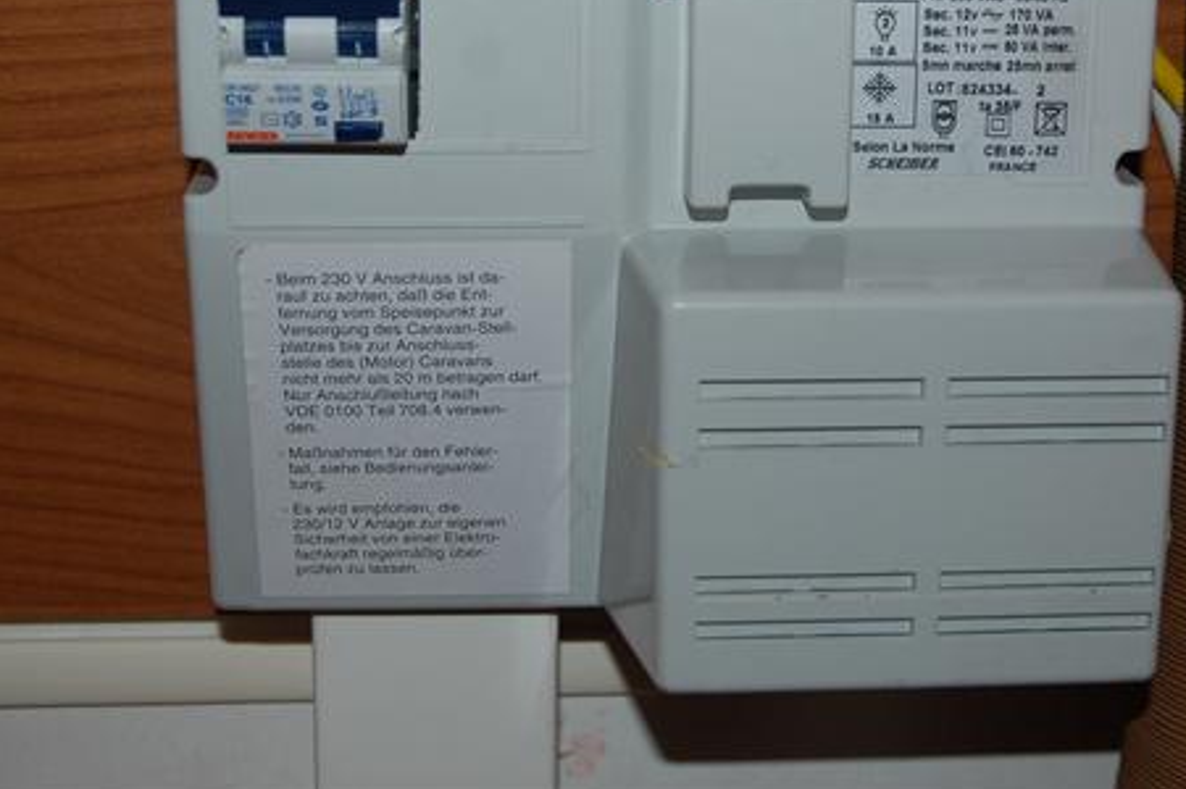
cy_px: 174
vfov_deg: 20.7
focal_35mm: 65
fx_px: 2133
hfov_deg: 31.0
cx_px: 669
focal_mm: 27
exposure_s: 1/60
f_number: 3.8
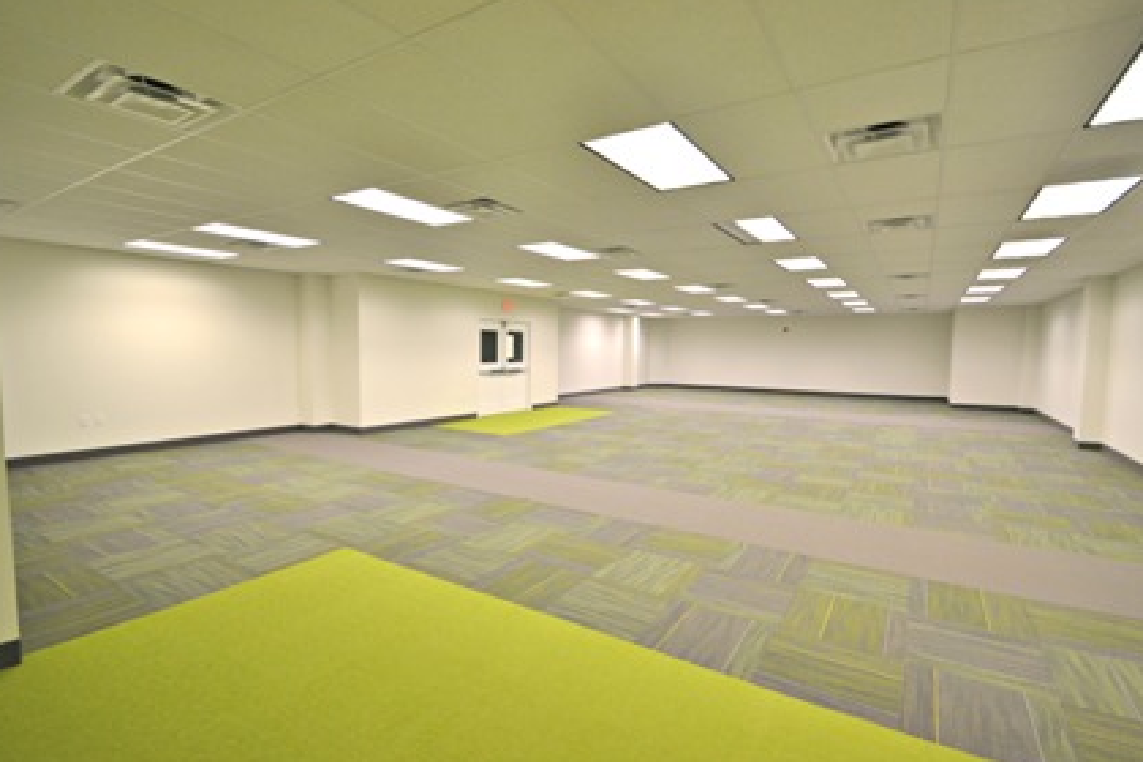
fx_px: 508
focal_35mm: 16
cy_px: 374
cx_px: 591
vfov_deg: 73.7
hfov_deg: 96.7
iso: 640
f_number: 3.5
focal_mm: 10
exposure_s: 1/60
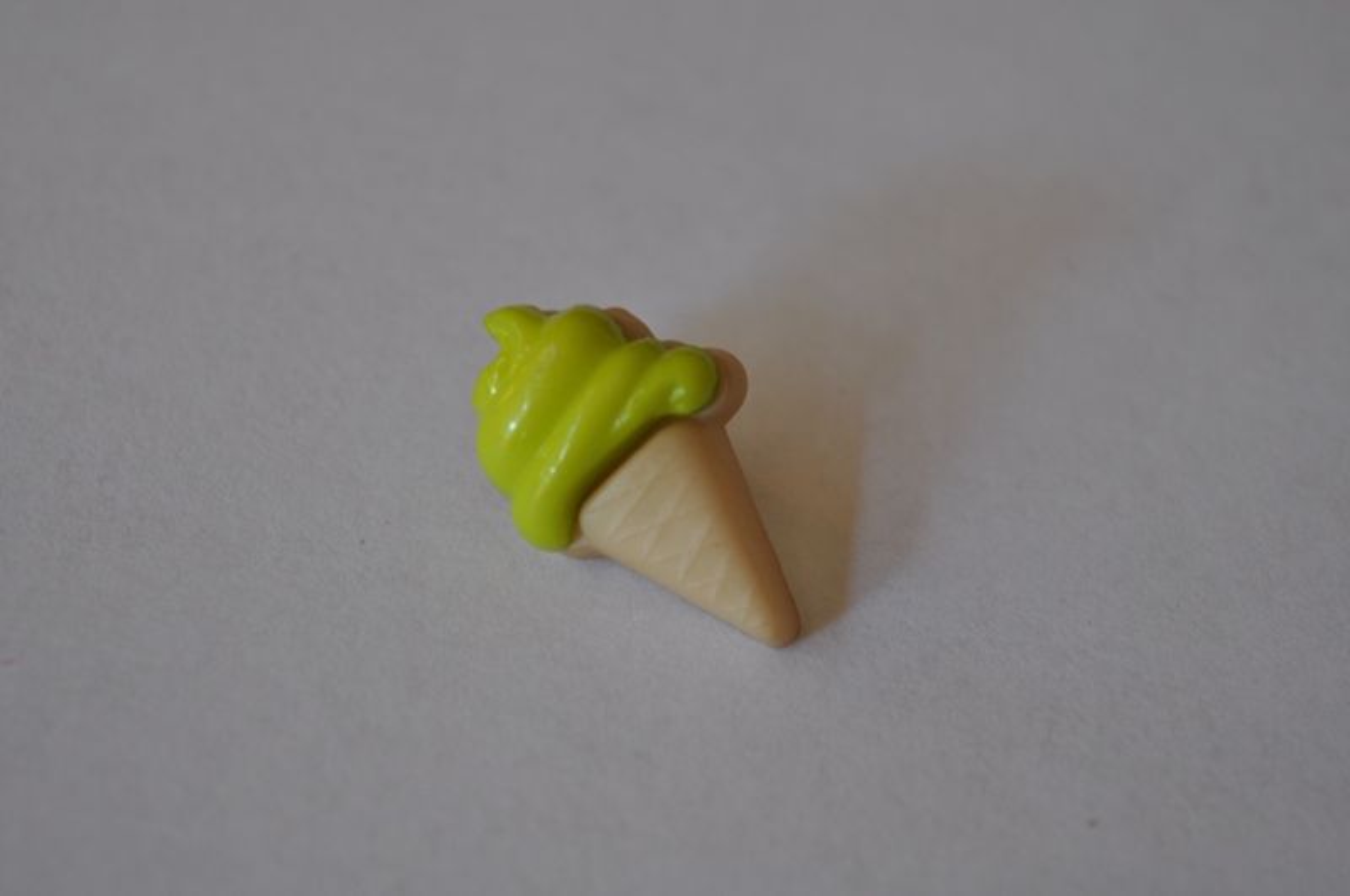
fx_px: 3089
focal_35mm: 82
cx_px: 675
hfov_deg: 24.7
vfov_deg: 16.5
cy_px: 448
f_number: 5.6
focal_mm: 55
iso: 400
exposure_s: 1/60
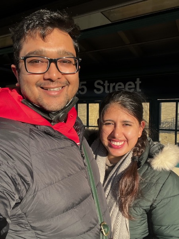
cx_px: 90
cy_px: 120
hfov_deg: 46.8
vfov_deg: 60.0
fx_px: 207
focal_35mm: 30
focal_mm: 2.71
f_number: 2.2
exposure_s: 1/720
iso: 32
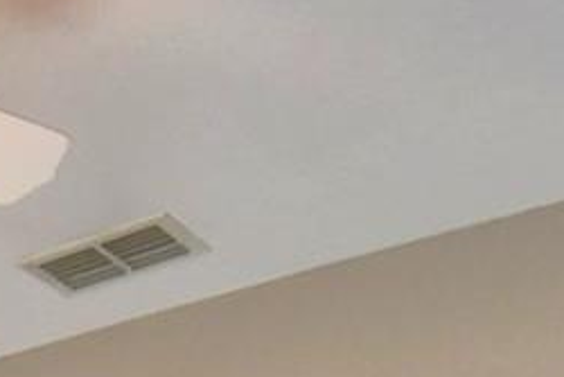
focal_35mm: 96
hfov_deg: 18.1
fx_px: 1505
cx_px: -356
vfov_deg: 11.2
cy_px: 987
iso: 360
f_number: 4.5
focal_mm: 10
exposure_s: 1/125
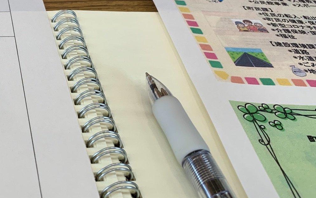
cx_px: 19
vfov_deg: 23.4
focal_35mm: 55
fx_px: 474
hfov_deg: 34.4
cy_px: 60
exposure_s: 1/120
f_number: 1.8
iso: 40
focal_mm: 4.25
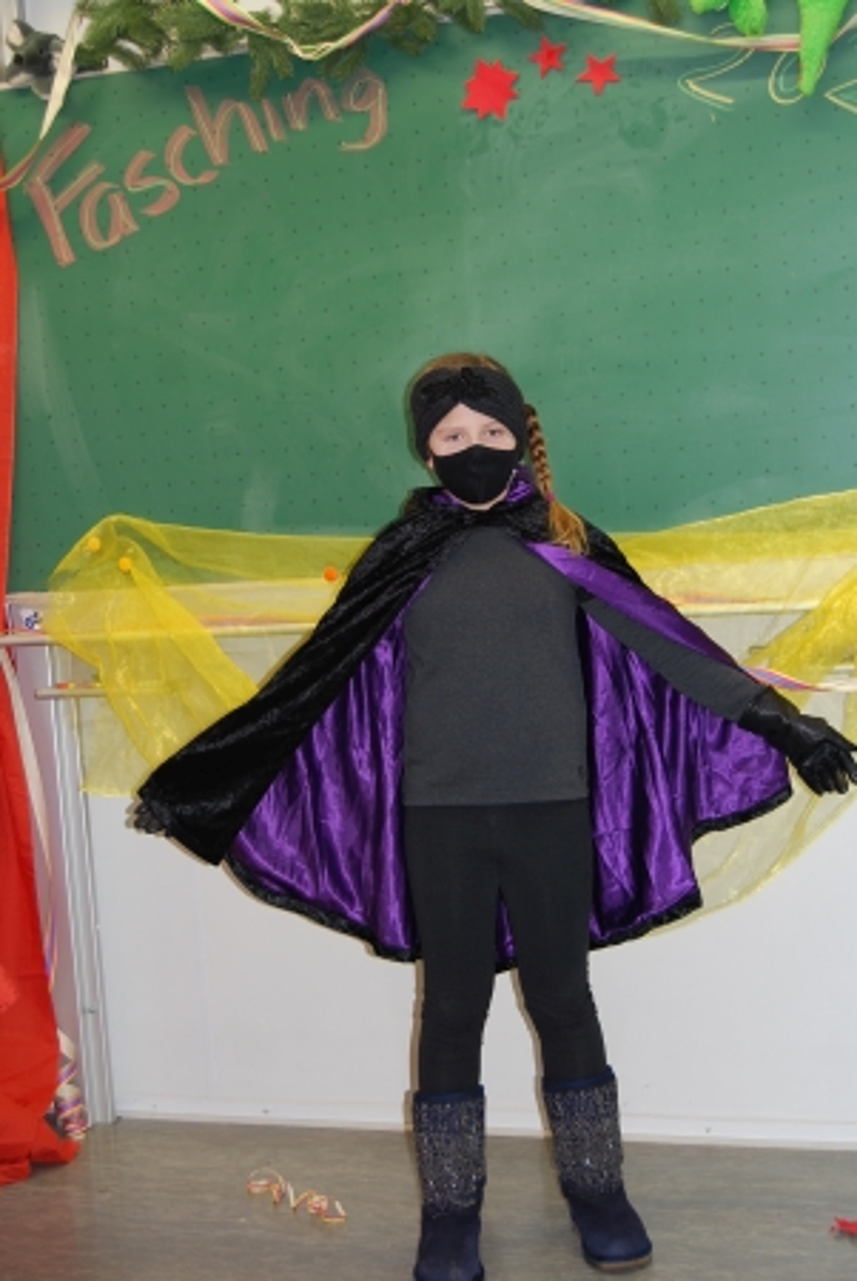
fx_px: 2031
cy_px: 640
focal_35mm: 57
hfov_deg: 23.8
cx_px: 428
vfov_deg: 35.0
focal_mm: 38
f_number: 4.8
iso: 200
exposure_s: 1/60
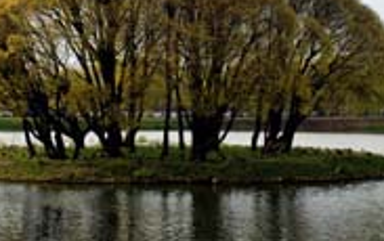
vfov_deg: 12.4
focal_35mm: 105
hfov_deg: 19.8
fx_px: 1101
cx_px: 164
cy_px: 20
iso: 1600
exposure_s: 1/800
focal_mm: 28
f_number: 11
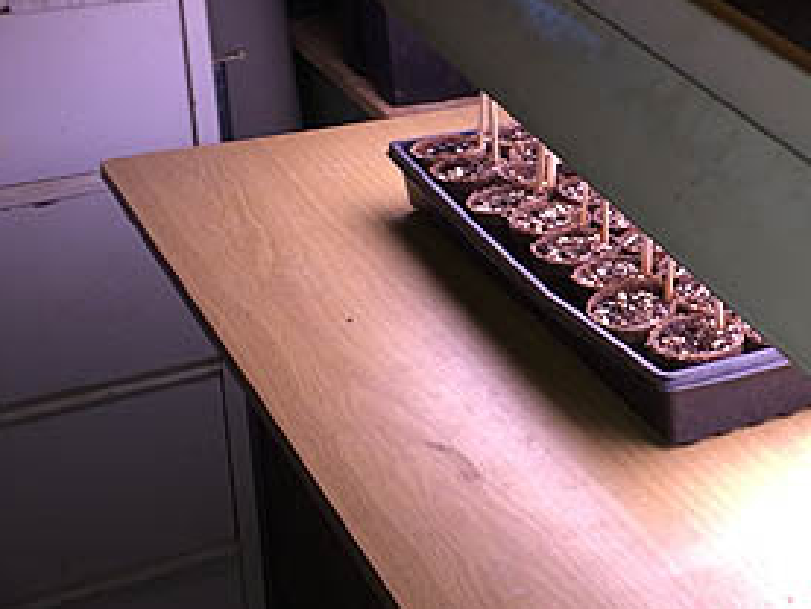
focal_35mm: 67
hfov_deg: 27.5
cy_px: 135
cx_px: 788
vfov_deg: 21.7
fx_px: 1570
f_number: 2.2
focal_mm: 4.15
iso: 32
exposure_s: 1/35
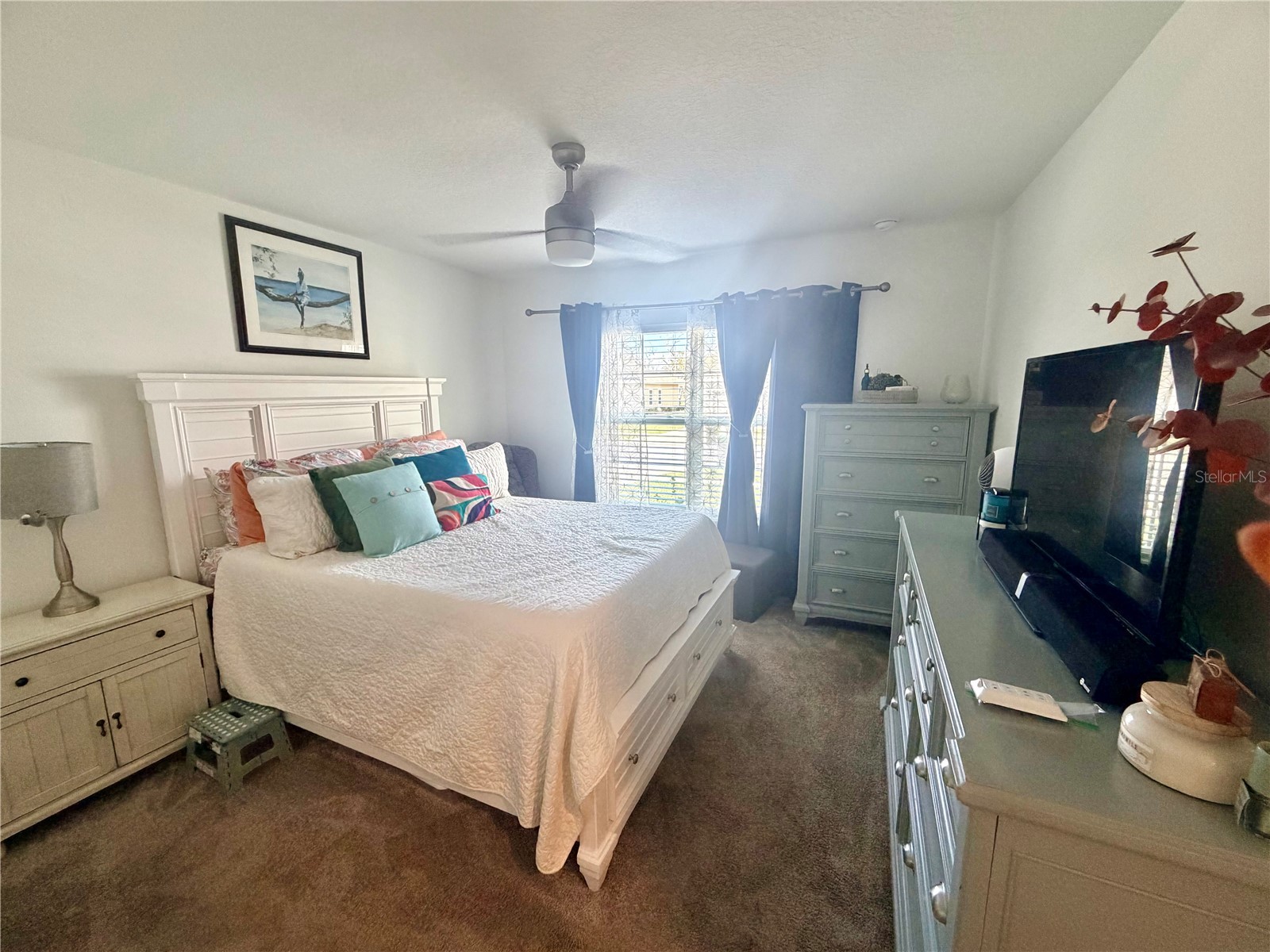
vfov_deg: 85.7
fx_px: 514
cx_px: 635
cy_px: 476
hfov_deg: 102.1
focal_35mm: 14
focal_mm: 2.22
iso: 250
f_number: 2.2
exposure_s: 1/60
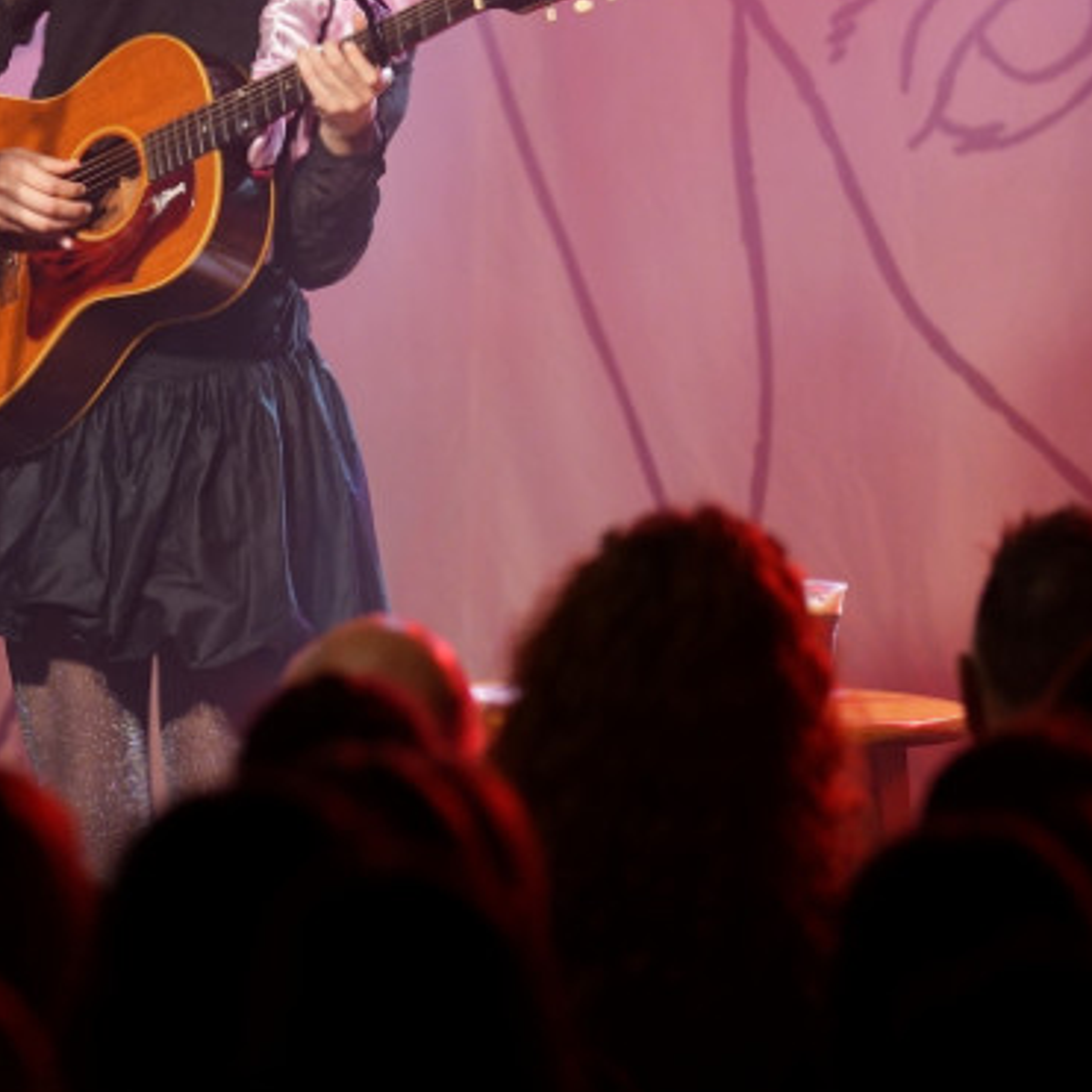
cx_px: 9
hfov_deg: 4.5
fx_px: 13802
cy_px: 182
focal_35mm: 387
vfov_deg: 4.5
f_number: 1.2
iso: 320
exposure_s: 1/80
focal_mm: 75
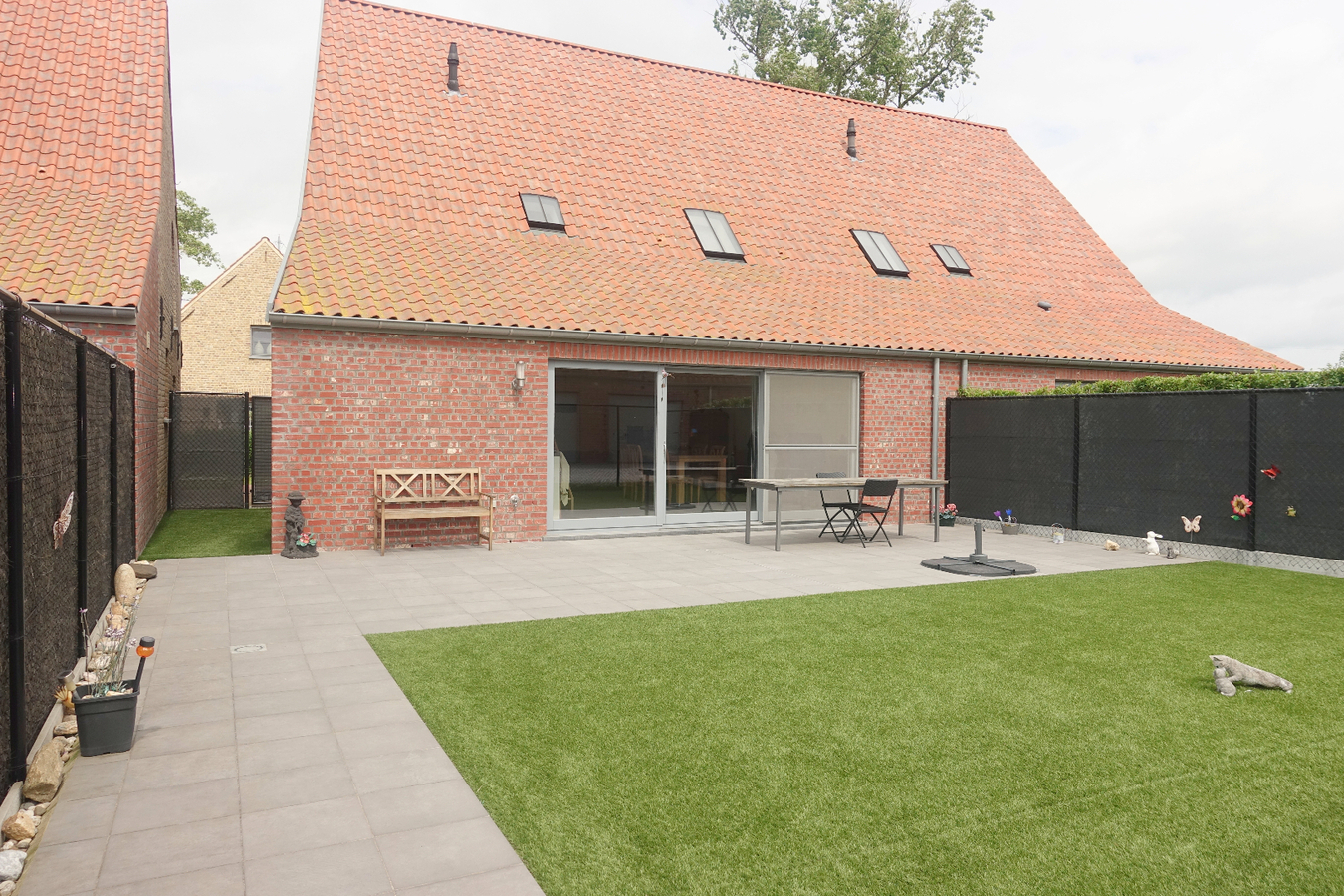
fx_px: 896
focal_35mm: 24
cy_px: 448
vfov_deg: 53.1
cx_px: 672
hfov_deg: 73.7
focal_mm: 8.8
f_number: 4
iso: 125
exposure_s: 1/800
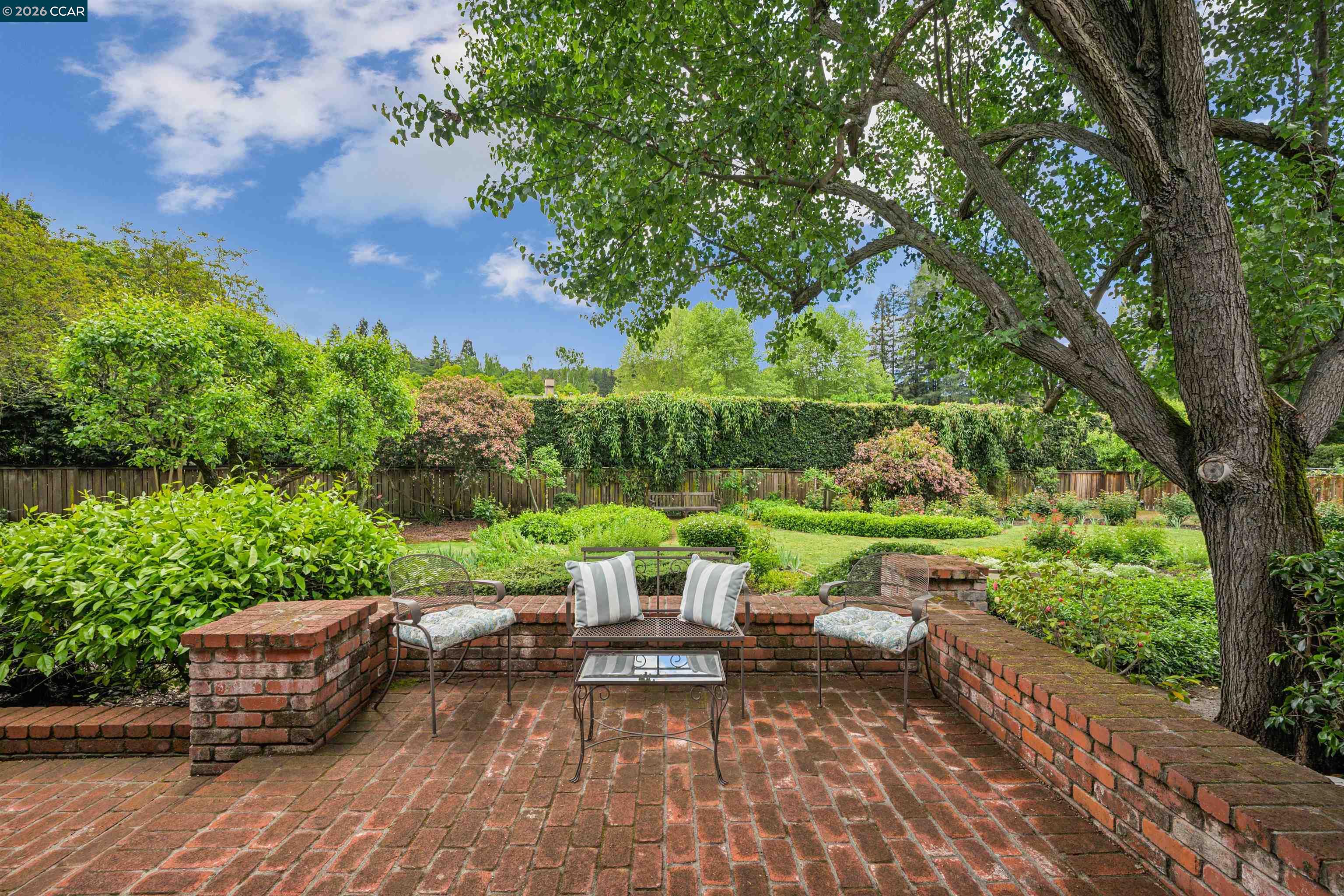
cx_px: 672
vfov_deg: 73.7
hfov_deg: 96.7
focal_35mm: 16
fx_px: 597
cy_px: 448
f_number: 9
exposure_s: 1/250
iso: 400
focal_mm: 16
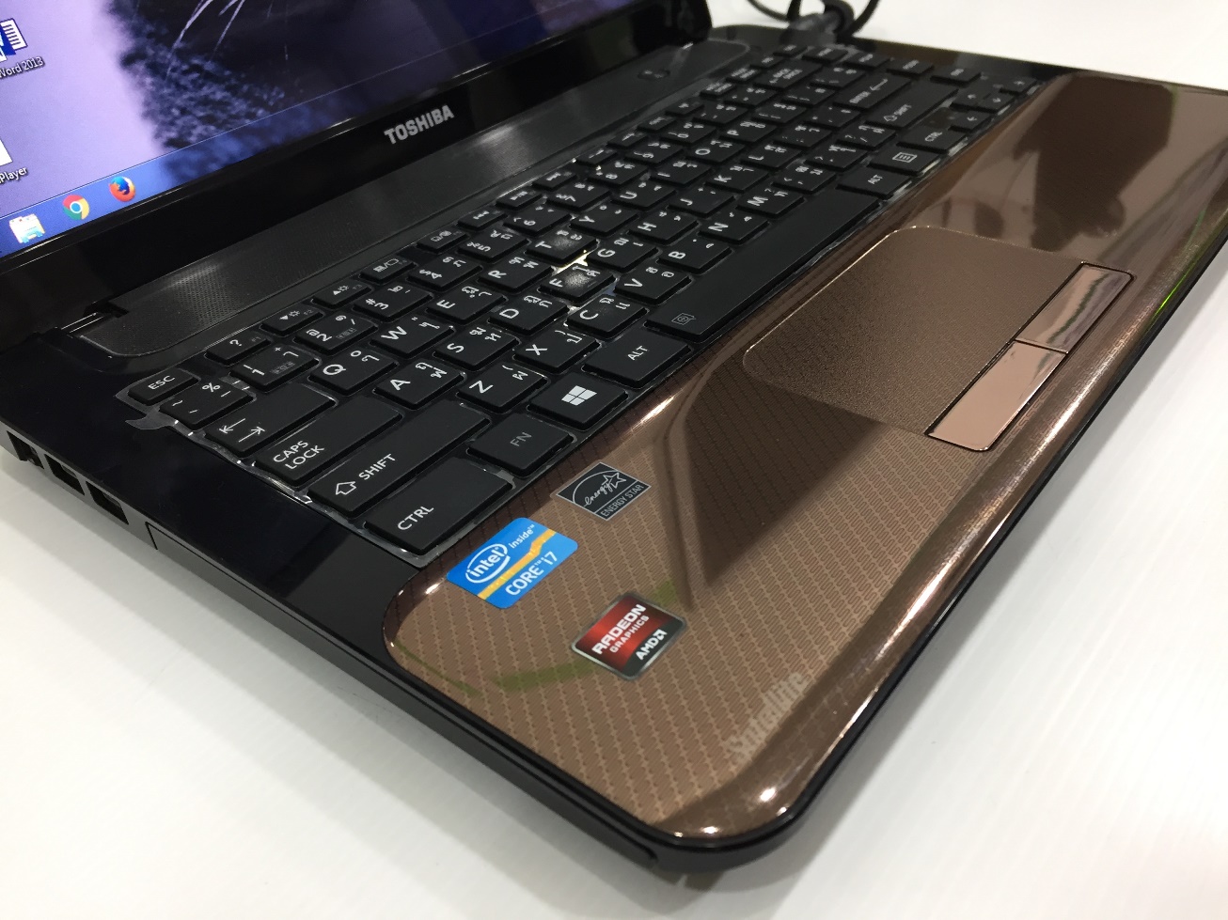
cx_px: 614
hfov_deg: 61.7
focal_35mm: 29
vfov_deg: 48.2
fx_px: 1029
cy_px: 460
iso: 100
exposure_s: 1/33
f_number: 2.2
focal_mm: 4.15
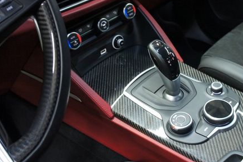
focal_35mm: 40
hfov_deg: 48.0
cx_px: 151
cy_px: 80
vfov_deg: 33.4
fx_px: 270
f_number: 3.5
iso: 1600
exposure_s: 1/20
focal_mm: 18
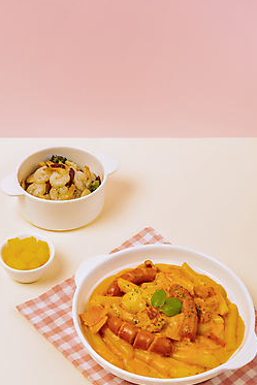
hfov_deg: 18.2
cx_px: 126
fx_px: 802
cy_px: 203
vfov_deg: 27.0
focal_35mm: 75
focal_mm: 70
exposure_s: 1/125
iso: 100
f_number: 22
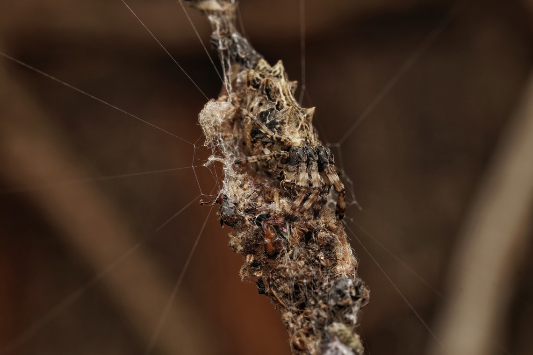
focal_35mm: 135
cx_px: 266
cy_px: 178
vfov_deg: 10.2
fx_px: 1999
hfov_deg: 15.2
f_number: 11
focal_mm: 90
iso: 100
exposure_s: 1/100
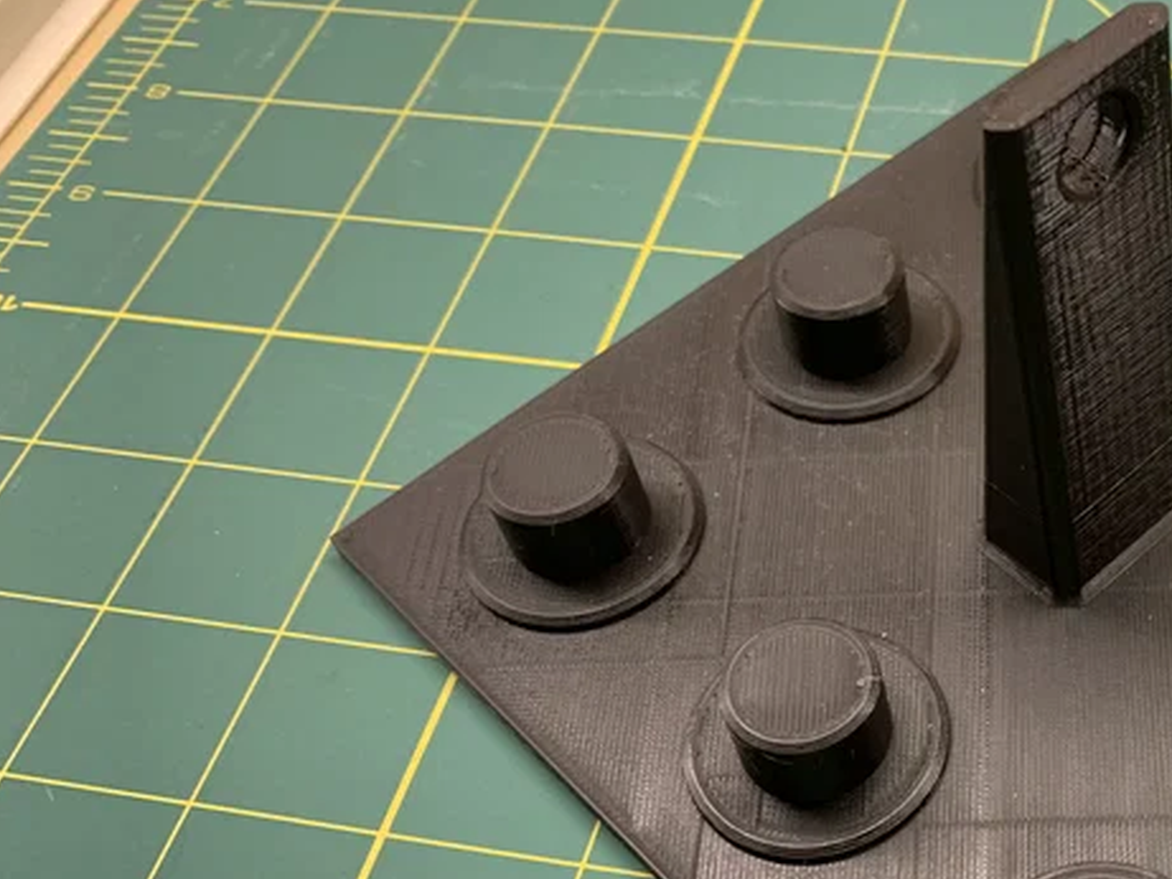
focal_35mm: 47
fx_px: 1592
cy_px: 608
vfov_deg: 30.6
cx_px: 1049
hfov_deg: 37.8
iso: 200
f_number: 1.8
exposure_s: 1/60
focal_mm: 4.25
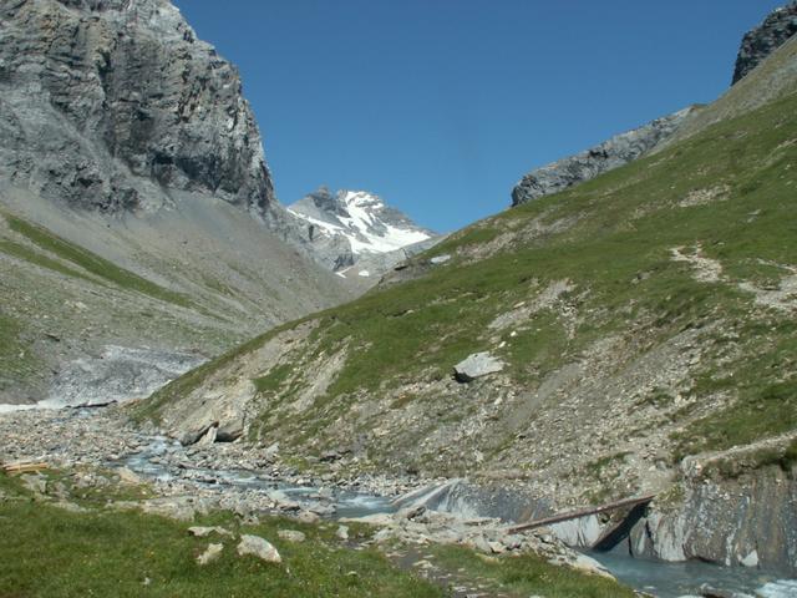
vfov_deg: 40.7
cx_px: 398
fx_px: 806
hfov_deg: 52.6
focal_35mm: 35
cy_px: 299
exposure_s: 1/200
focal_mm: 5.86
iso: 50
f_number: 7.1
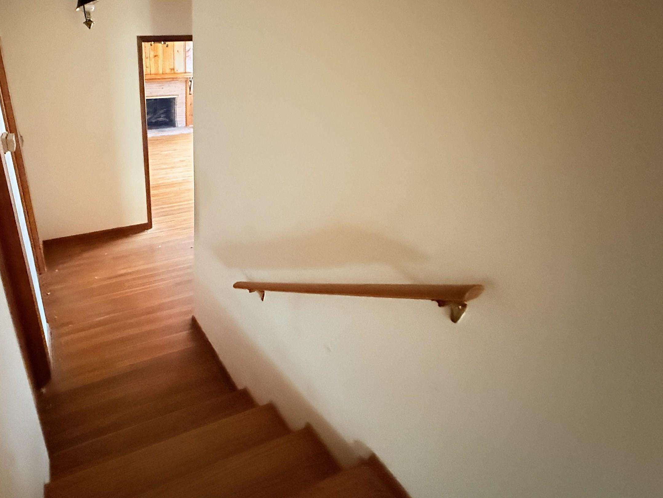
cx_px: 192
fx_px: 383
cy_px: 211
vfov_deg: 65.6
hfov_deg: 77.5
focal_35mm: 20
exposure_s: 1/30
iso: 1600
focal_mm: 2.22
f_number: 2.2
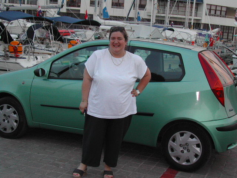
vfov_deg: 25.7
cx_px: 118
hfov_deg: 33.8
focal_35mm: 57
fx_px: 390
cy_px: 89
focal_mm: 12.2
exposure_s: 1/30
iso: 100
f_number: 3.4
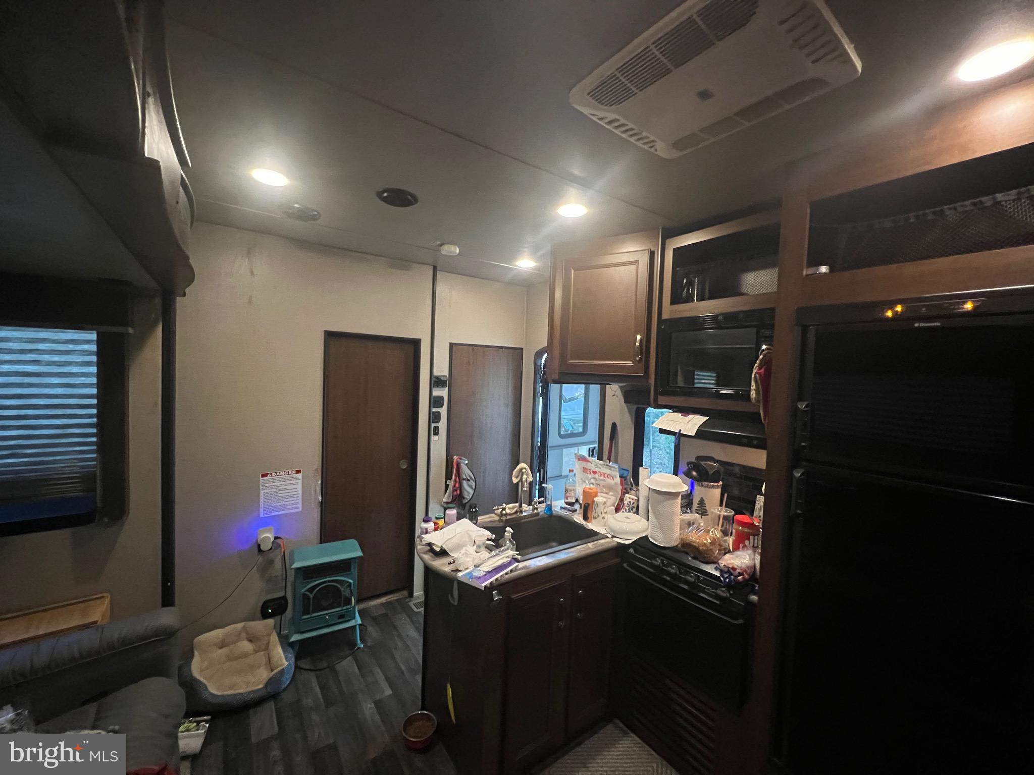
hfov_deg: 106.2
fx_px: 388
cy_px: 388
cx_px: 517
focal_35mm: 13
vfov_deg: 89.9
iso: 1000
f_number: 1.8
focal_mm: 1.57
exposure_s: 1/41
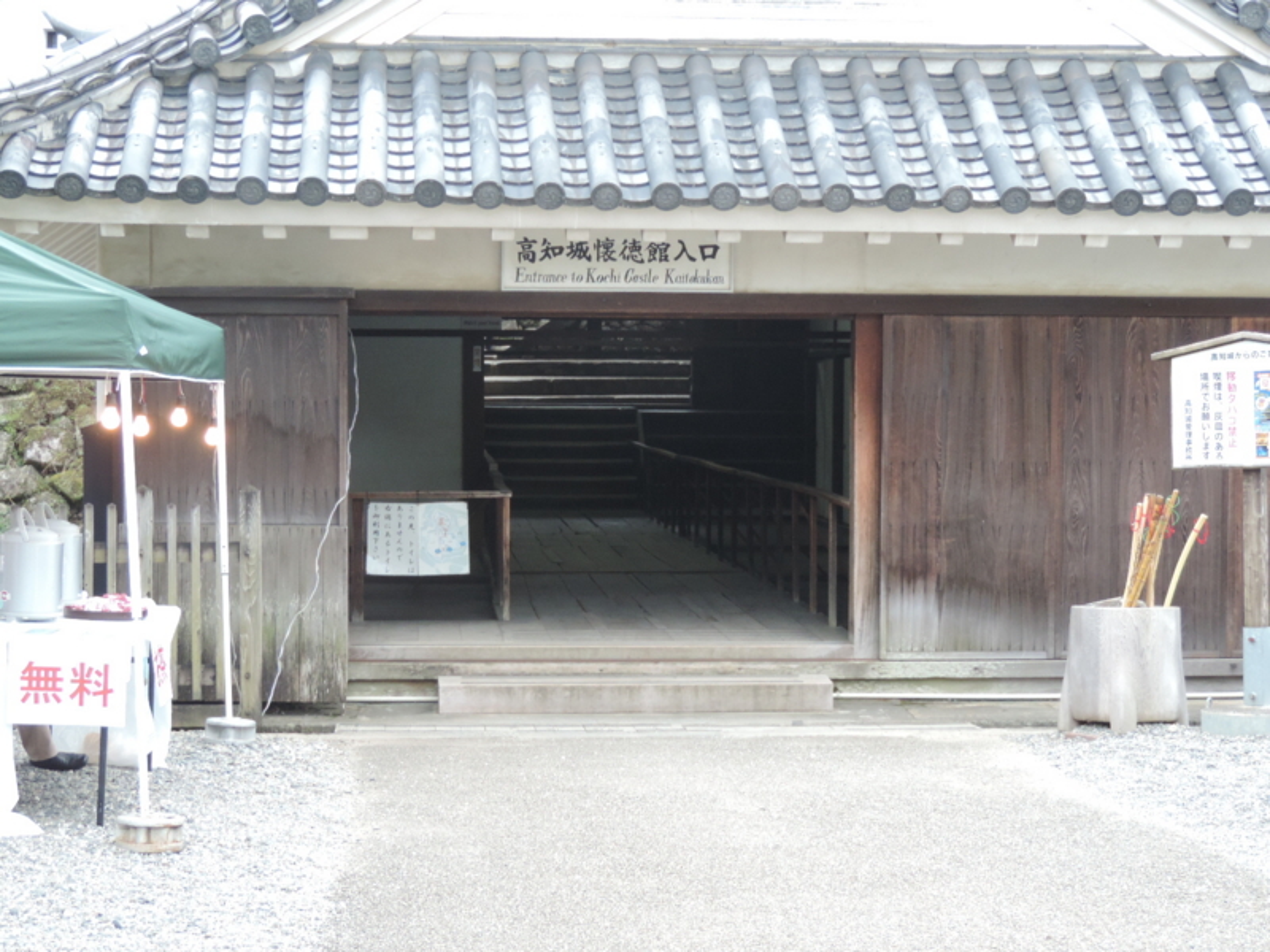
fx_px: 2752
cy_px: 476
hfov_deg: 26.0
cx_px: 635
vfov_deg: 19.6
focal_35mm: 75
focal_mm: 13.3
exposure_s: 1/40
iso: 400
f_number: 3.9
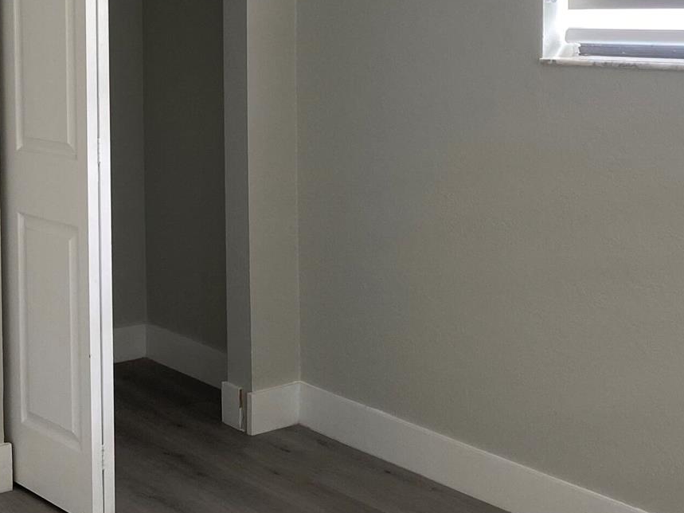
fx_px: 1225
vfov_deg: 23.3
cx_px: 65
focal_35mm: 62
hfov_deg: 29.8
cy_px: 92
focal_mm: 4.25
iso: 100
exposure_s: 1/60
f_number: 1.8
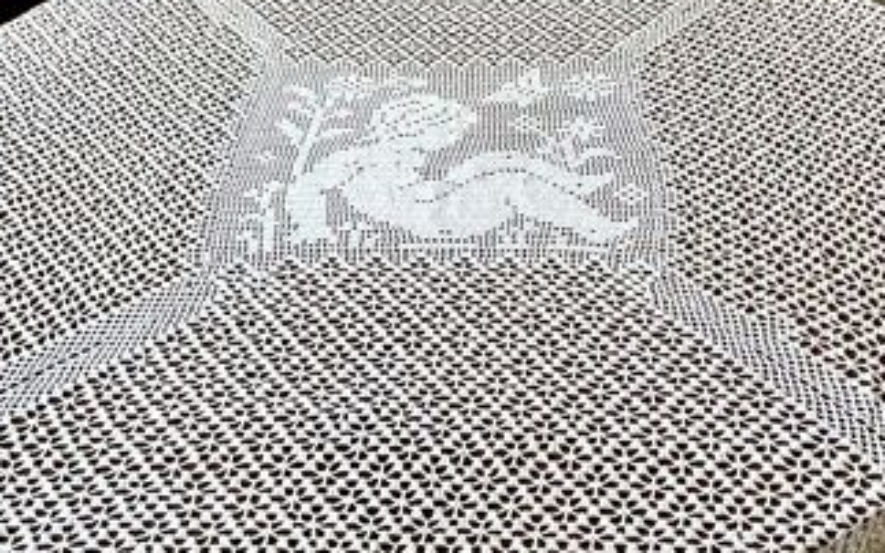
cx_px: 447
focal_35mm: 41
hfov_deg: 48.2
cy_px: 235
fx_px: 989
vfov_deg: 31.2
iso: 320
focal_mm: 4.2
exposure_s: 1/60
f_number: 1.6
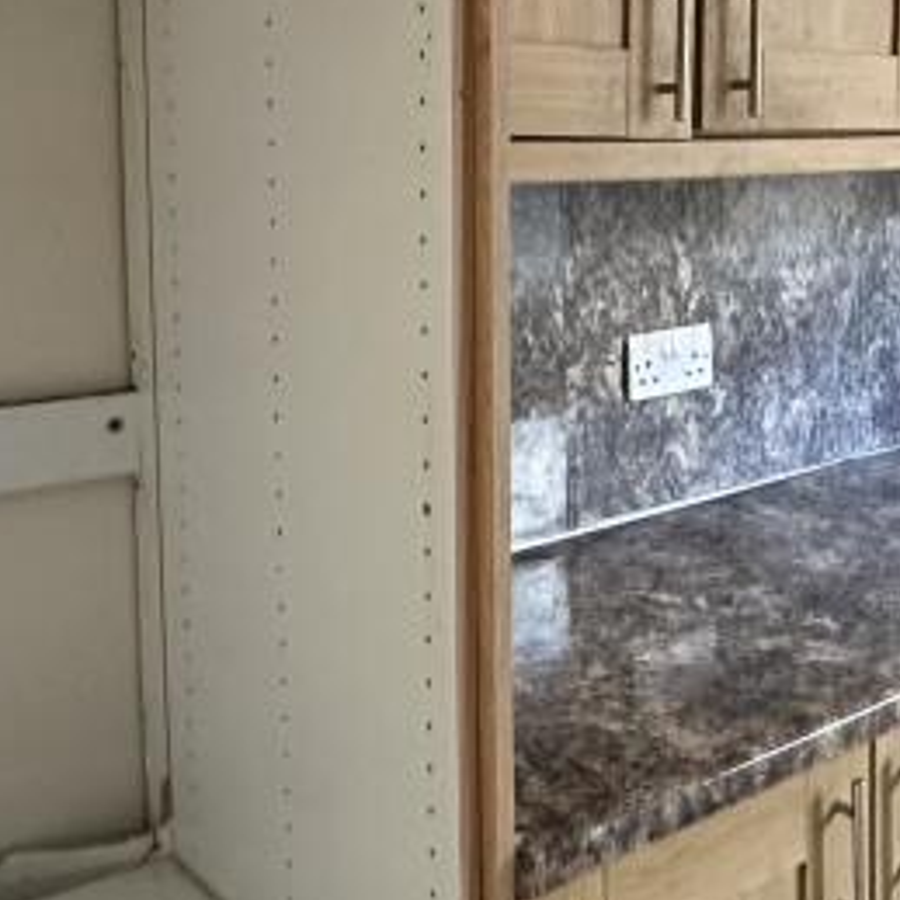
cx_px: 737
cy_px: 257
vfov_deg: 34.2
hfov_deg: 33.5
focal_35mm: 49
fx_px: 1441
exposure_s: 1/60
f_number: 2.2
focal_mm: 2.22
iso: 1000
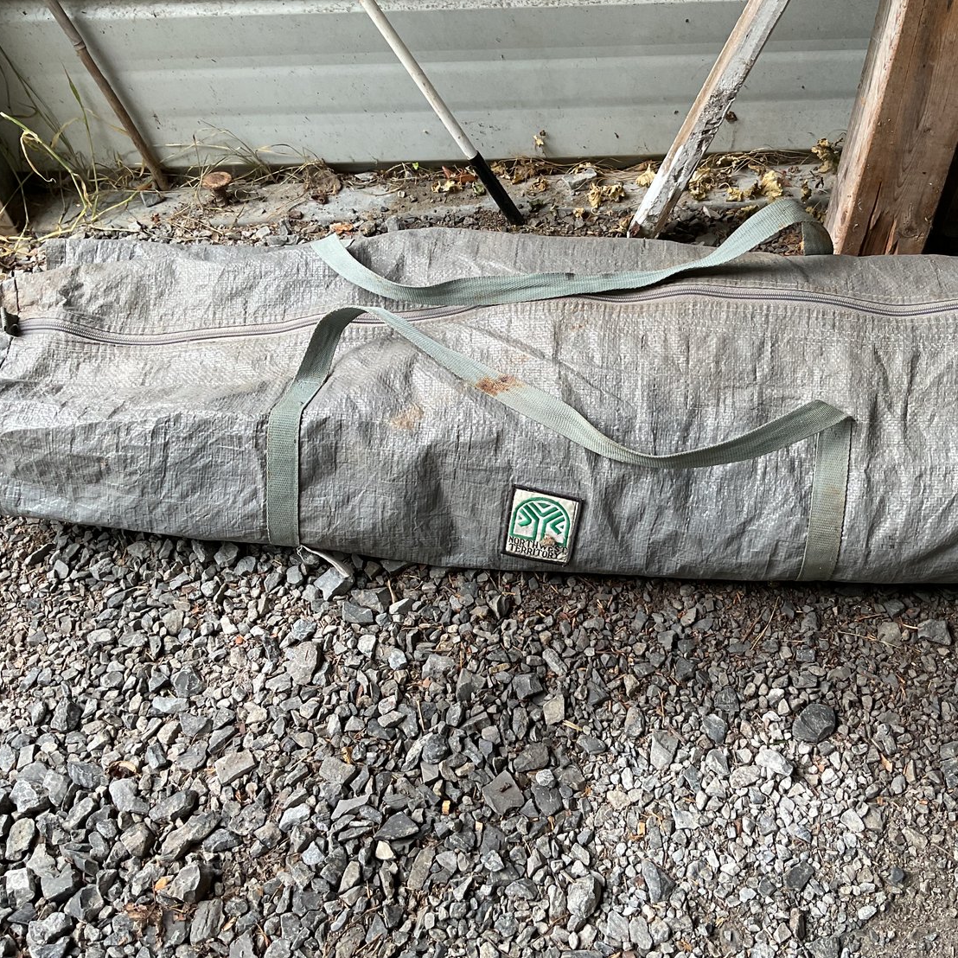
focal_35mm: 35
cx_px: 561
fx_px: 1096
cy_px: 477
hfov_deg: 47.0
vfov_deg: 47.2
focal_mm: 3
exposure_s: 1/120
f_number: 1.8
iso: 40
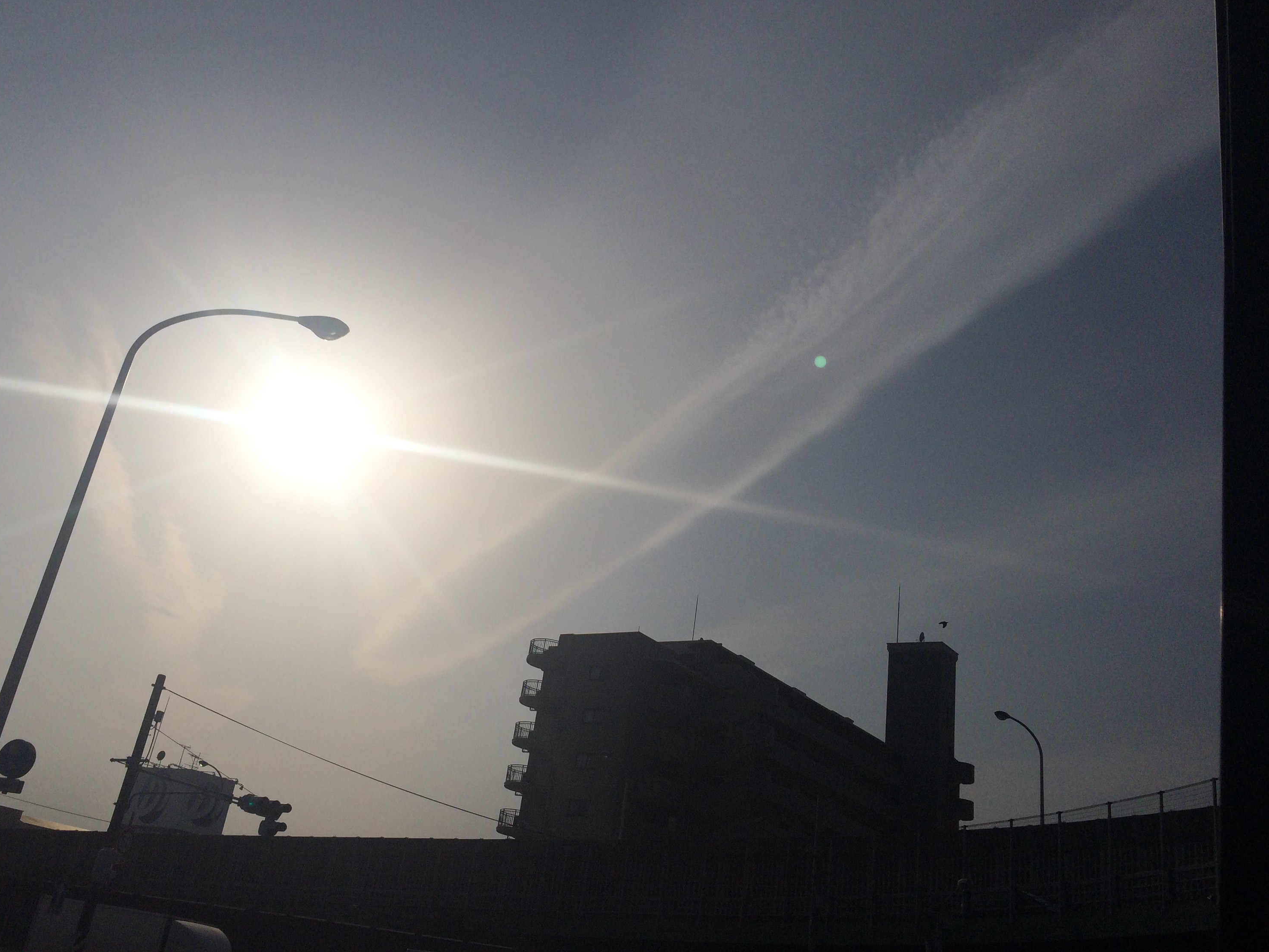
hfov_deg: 56.7
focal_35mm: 32
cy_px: 428
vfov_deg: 44.1
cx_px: 571
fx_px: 1173
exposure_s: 1/41667
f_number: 2.2
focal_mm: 4.15
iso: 40
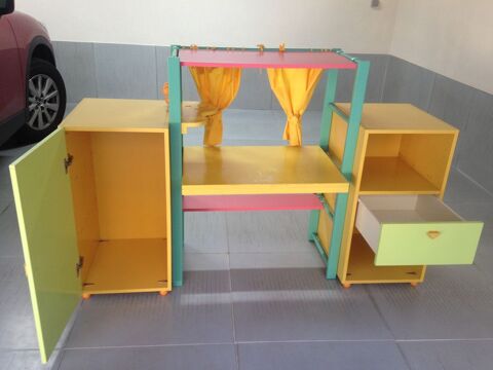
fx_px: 470
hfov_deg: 55.4
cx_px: 246
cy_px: 185
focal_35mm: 33
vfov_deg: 42.9
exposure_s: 1/20
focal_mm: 4.12
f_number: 2.4
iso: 64
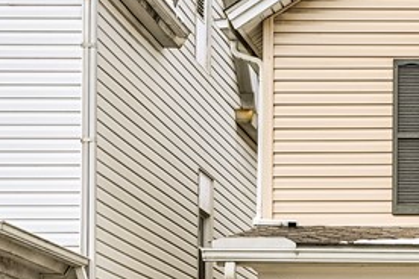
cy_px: 289
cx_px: 567
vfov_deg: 11.5
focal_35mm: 118
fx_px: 1373
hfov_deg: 16.3
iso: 250
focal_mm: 30
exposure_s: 1/200
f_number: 8
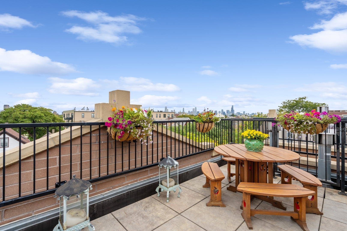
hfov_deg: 96.7
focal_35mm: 16
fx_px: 154
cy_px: 116
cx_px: 174
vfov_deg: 73.7
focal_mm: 16
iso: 320
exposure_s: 1/320
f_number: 8
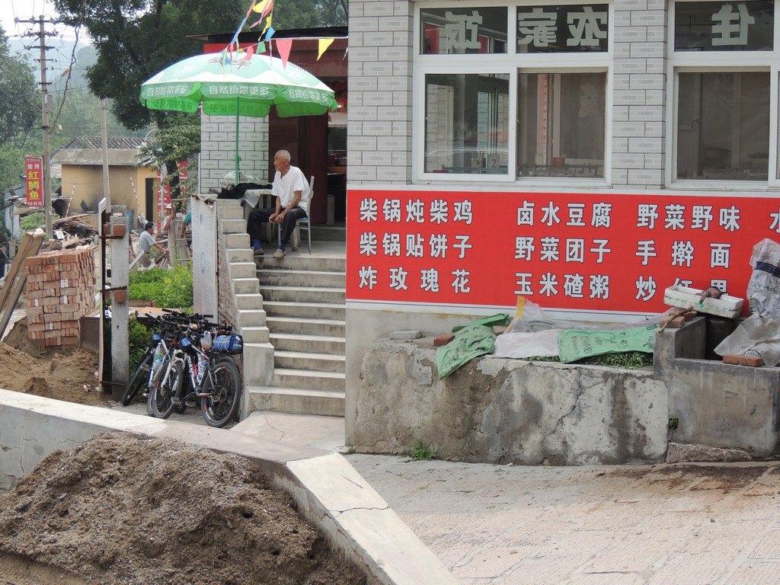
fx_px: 1577
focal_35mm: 70
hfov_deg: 27.8
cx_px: 390
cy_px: 292
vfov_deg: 21.0
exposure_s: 1/500
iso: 100
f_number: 3.9
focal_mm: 12.4
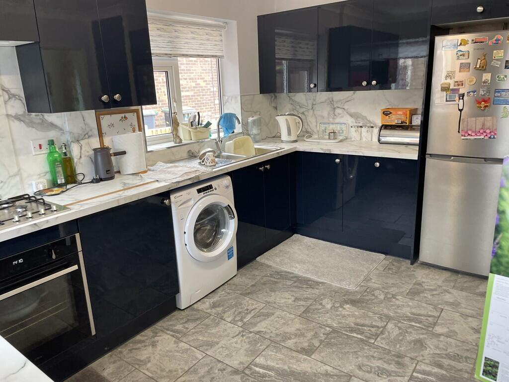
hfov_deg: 67.3
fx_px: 382
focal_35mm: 26
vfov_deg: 53.1
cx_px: 254
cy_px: 191
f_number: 1.6
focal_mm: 4.2
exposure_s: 1/100
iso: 125
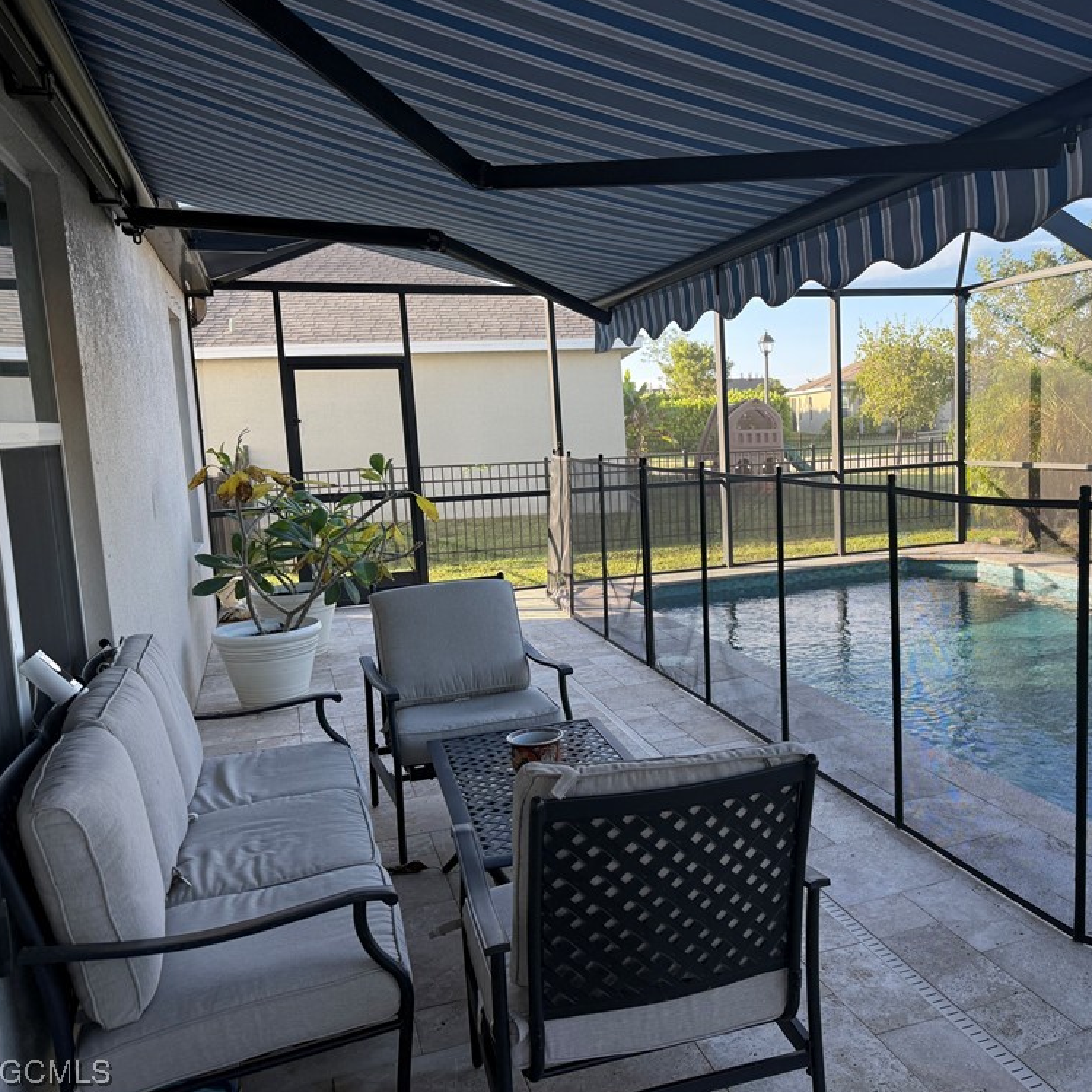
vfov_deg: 55.6
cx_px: 719
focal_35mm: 29
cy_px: 545
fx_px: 1035
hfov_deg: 54.6
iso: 100
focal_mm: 6.76
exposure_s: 1/589
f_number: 1.78
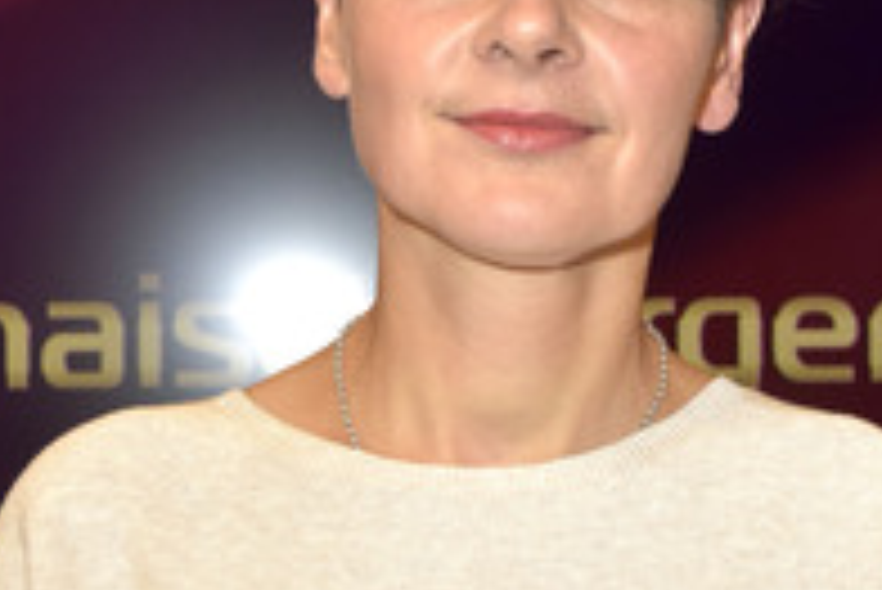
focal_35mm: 78
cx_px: 515
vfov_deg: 17.4
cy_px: 158
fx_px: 1912
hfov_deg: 25.9
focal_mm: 34
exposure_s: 1/200
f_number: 6.3
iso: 1250
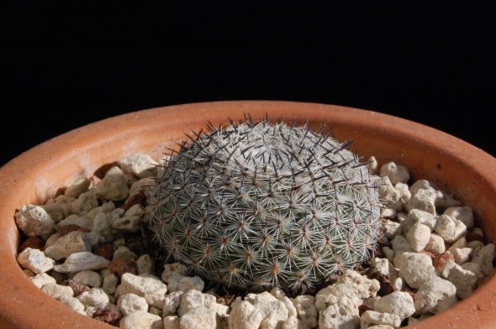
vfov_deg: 15.2
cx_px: 268
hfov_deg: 22.8
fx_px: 1232
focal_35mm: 90
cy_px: 175
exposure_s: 1/2.5
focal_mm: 55
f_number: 36
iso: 1600
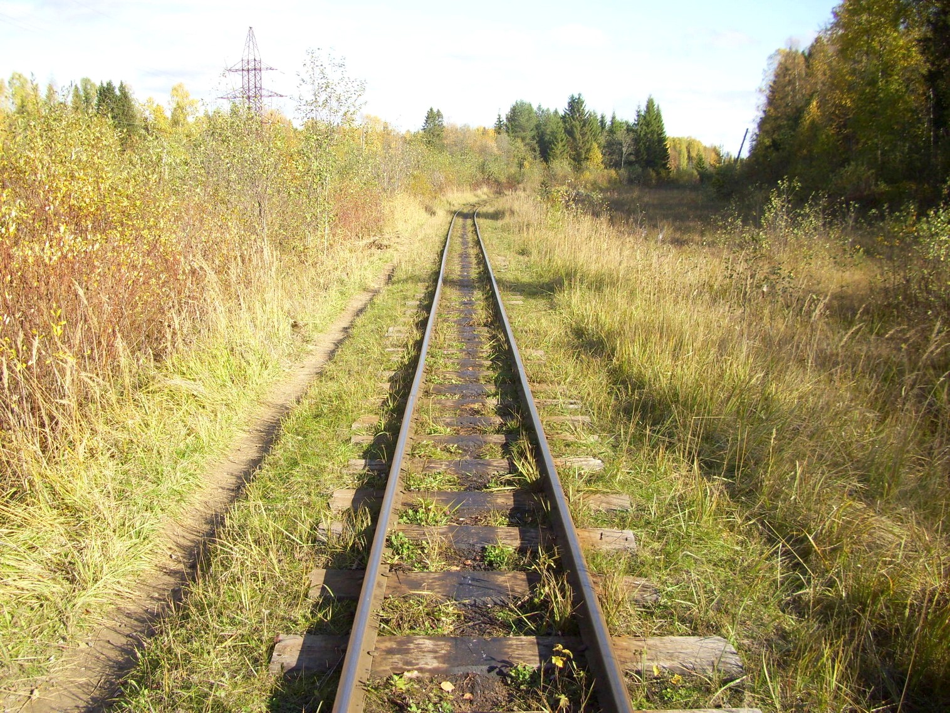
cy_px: 356
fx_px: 933
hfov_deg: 54.0
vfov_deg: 41.8
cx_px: 475
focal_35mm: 34
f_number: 2.9
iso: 80
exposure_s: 1/400
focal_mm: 5.7
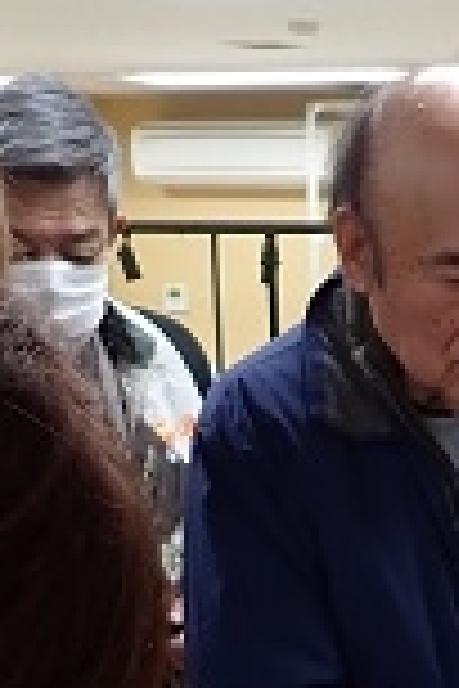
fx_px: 1817
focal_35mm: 95
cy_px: 859
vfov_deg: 19.9
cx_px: 549
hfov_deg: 14.0
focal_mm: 4.5
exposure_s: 1/100
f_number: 2
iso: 200
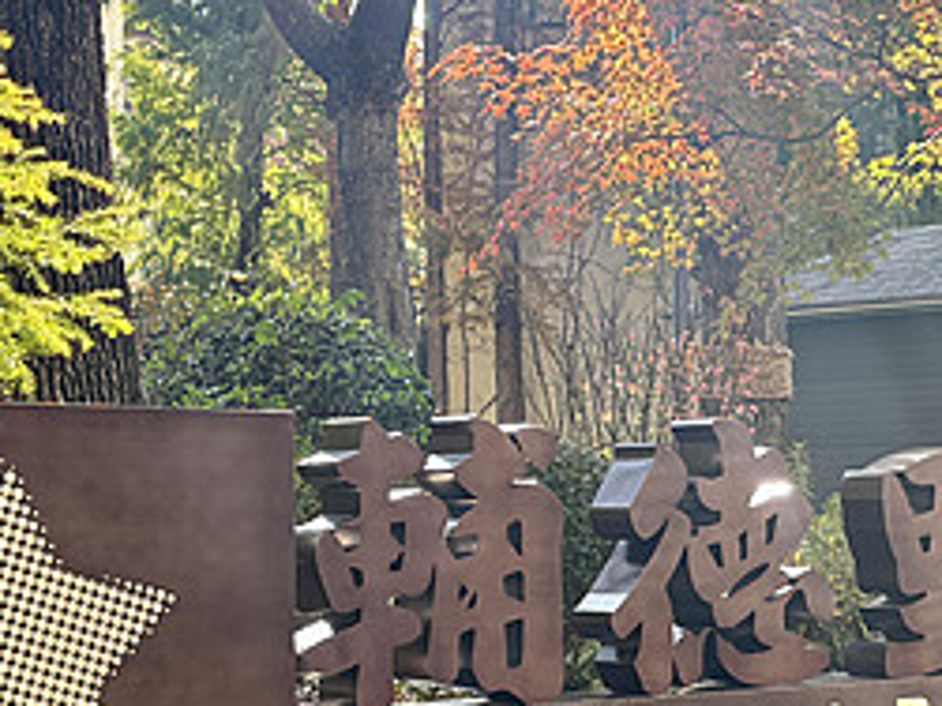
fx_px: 2258
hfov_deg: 23.1
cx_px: 803
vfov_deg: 17.6
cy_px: 590
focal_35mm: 83
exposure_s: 1/172
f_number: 1.6
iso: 50
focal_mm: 5.96
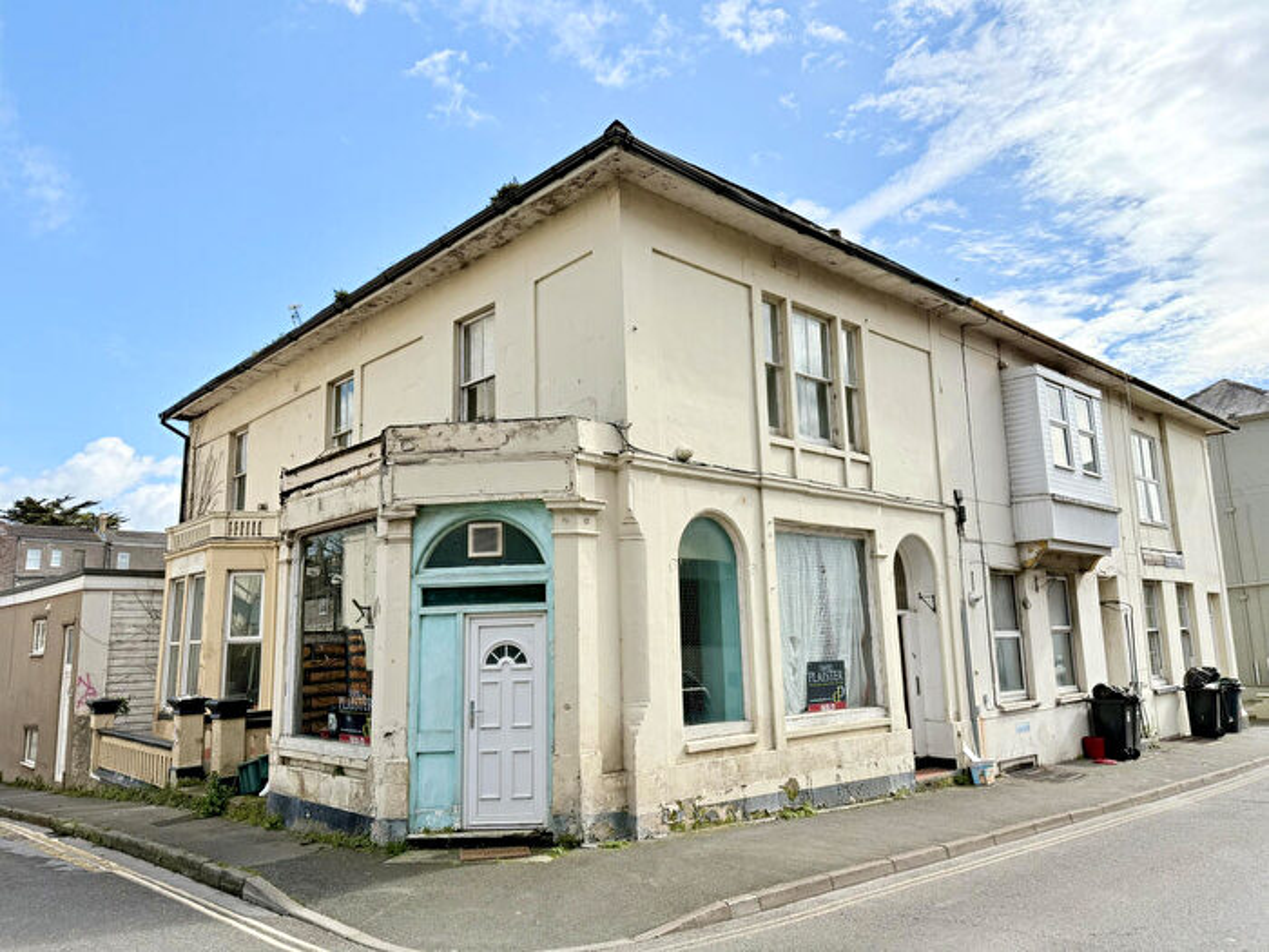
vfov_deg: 56.8
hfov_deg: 71.6
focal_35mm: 24
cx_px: 634
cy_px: 476
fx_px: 880
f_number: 1.78
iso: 100
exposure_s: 1/4975
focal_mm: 6.76
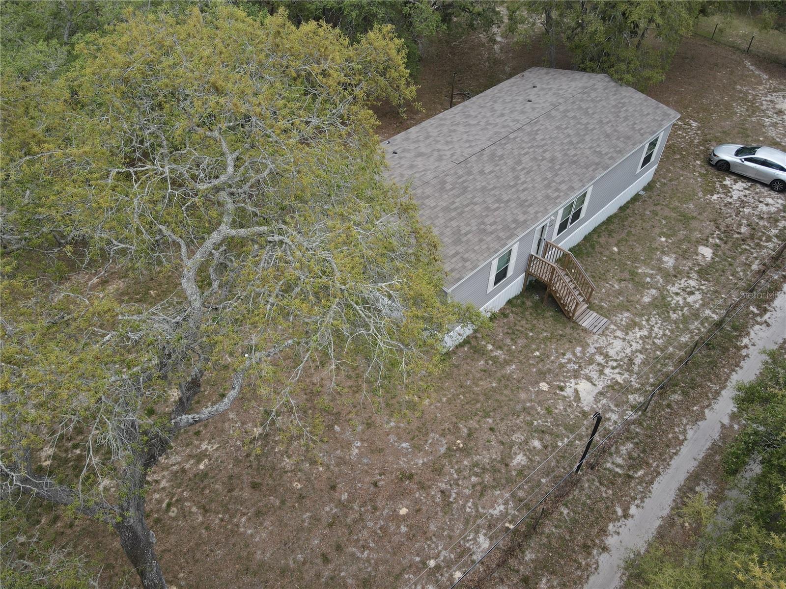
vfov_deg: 56.8
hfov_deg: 71.6
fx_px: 545
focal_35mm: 24
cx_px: 393
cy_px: 294
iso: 100
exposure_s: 1/250
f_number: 2.8
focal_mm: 4.5
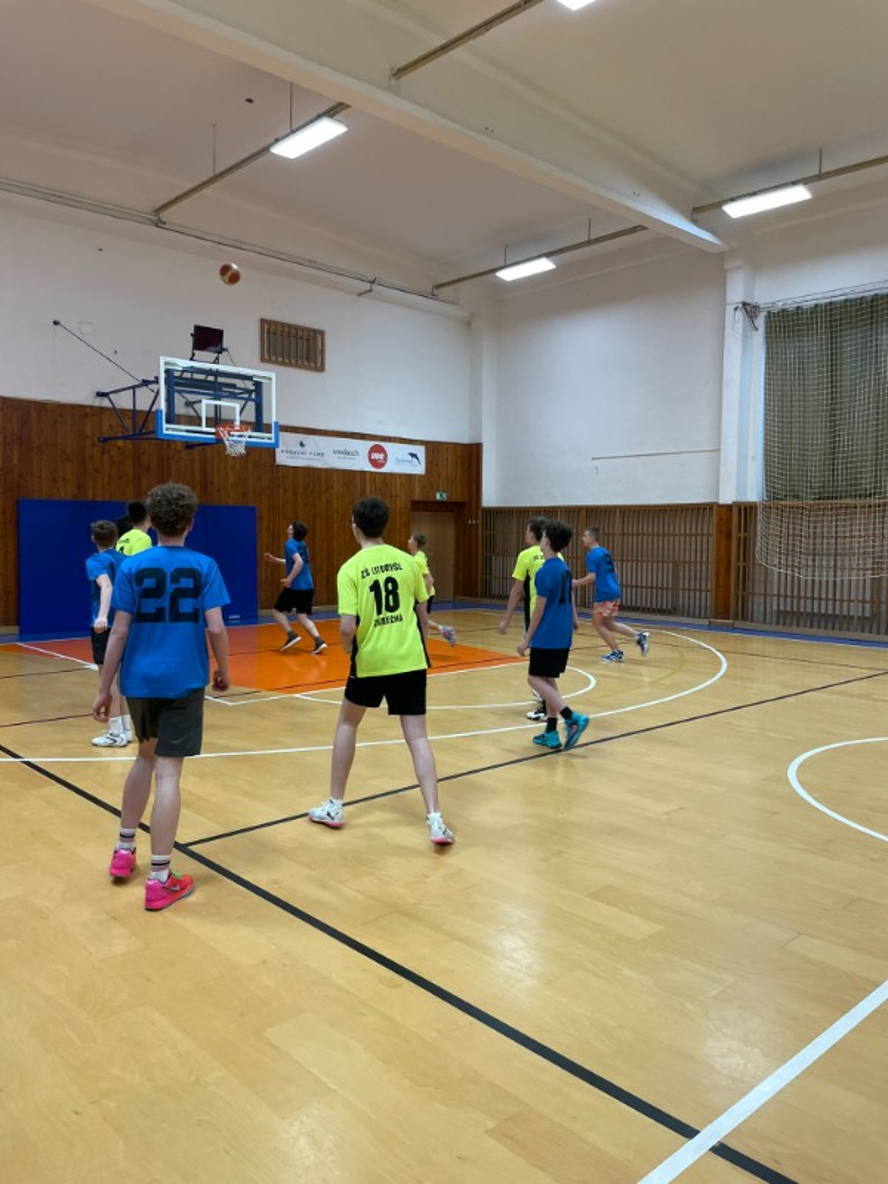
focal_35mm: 26
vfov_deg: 67.3
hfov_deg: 53.1
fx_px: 889
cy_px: 592
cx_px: 444
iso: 100
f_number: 1.6
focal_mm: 4.2
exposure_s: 1/100
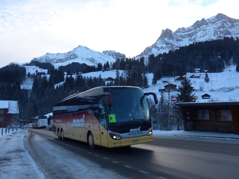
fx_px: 200
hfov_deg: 61.7
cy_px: 90
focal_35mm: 29
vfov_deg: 48.2
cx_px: 120
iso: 80
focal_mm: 6
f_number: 2.8
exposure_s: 1/320
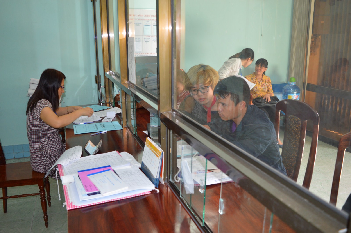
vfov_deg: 41.6
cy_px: 116
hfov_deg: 59.5
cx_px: 176
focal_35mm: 32
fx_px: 307
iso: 400
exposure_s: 1/80
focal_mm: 21
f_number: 4
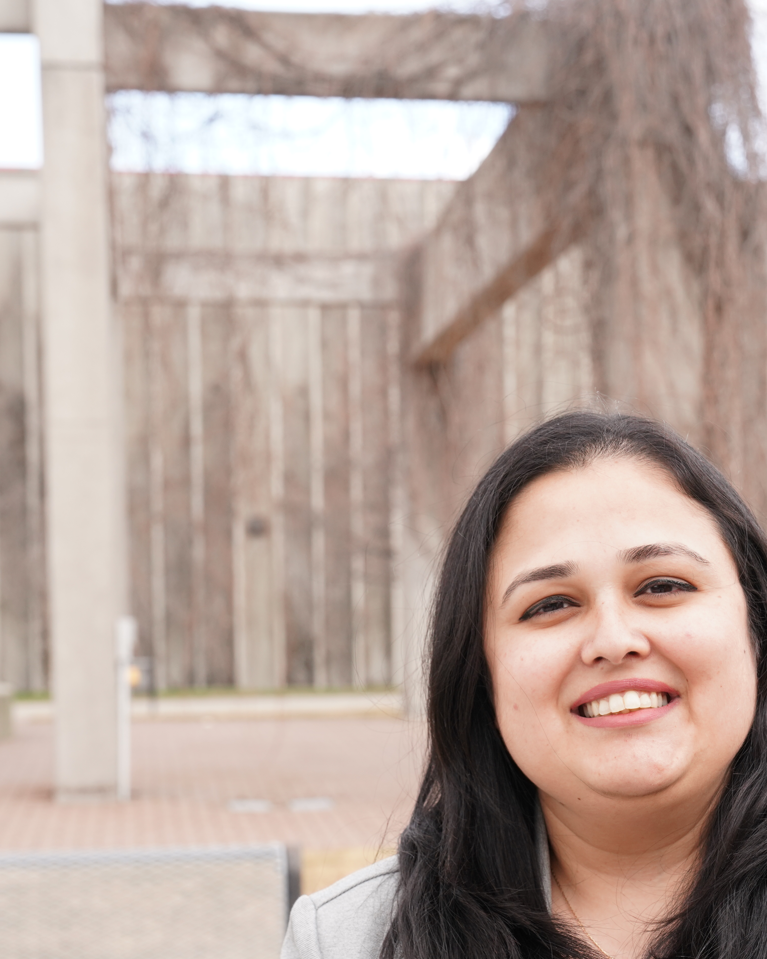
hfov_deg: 17.1
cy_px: 655
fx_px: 2526
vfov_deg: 21.4
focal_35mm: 89
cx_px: 617
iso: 400
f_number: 5.6
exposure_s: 1/200
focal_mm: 45
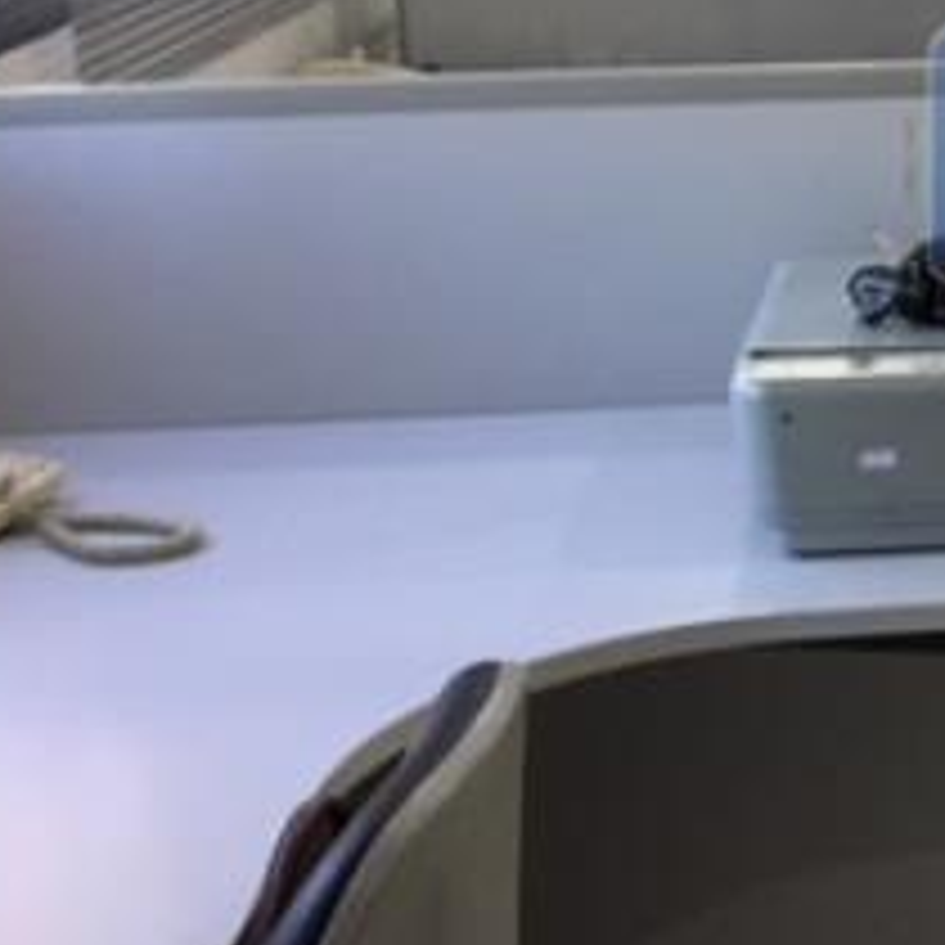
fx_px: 2718
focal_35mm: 88
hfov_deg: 17.7
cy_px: 180
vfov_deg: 19.5
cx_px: 1413
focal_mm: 4.15
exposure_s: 1/30
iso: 125
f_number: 2.2
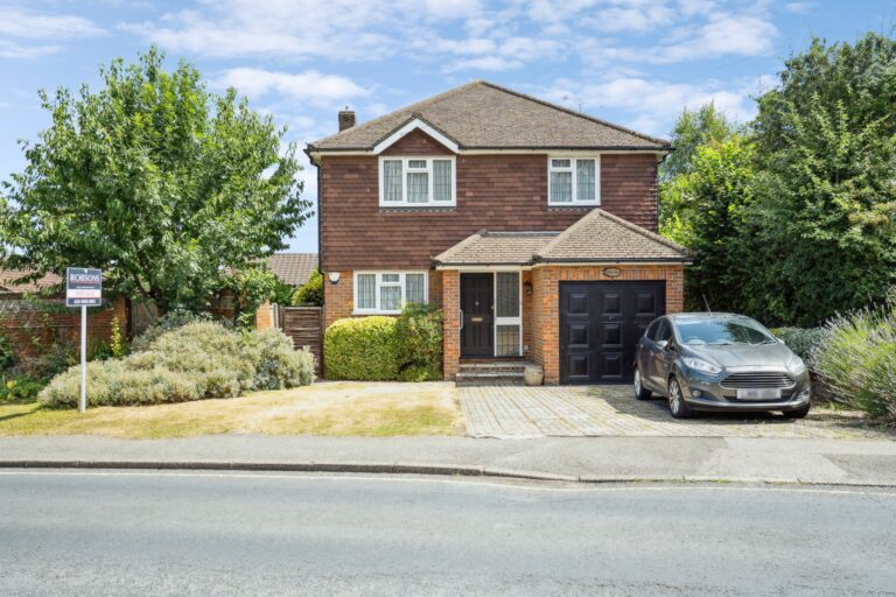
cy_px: 298
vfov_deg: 46.4
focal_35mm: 28
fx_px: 697
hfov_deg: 65.5
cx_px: 448
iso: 640
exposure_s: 1/800
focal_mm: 28
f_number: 5.6
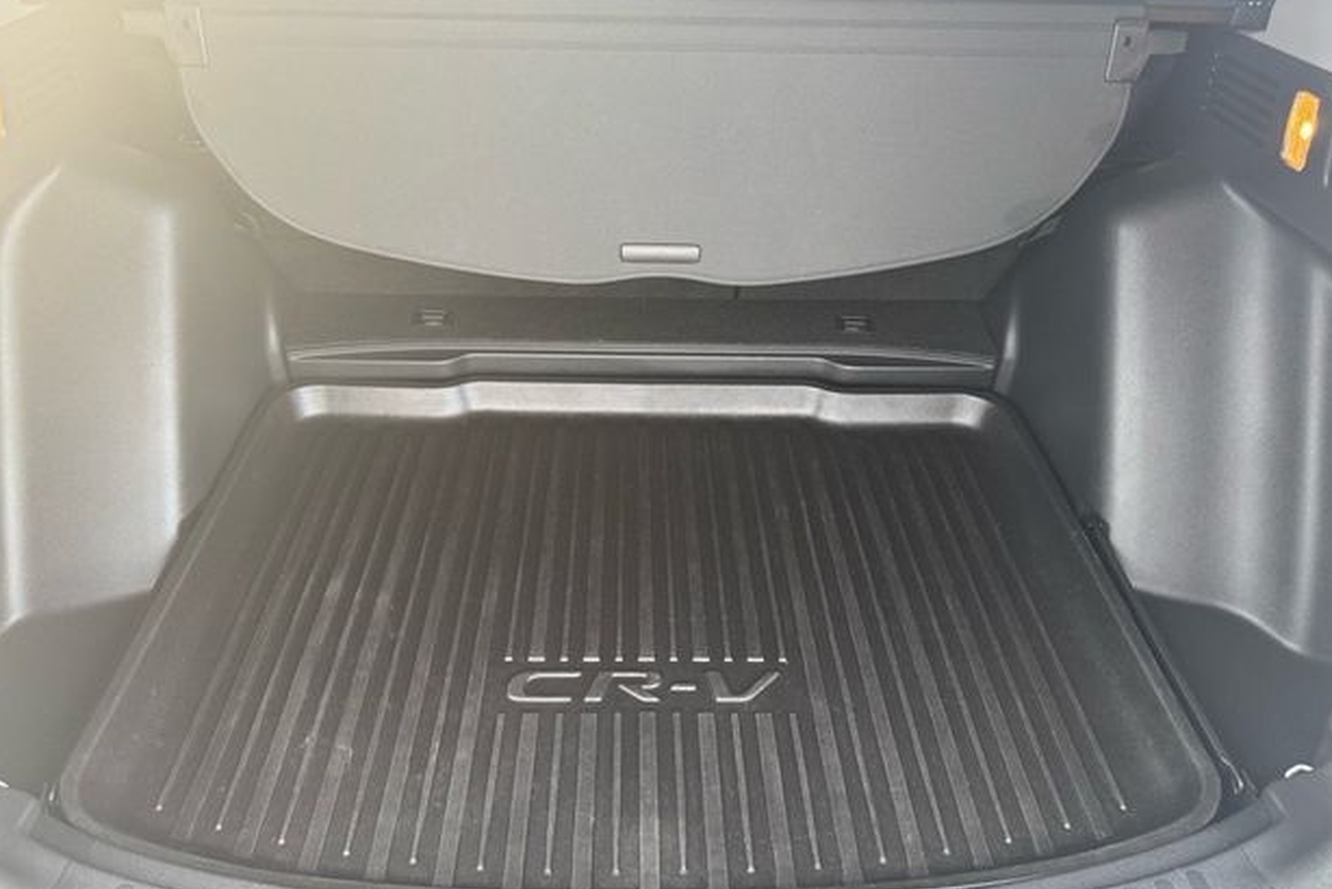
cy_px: 453
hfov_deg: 69.4
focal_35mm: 26
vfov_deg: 49.6
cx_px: 651
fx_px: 962
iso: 200
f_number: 1.78
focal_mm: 6.76
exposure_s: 1/121
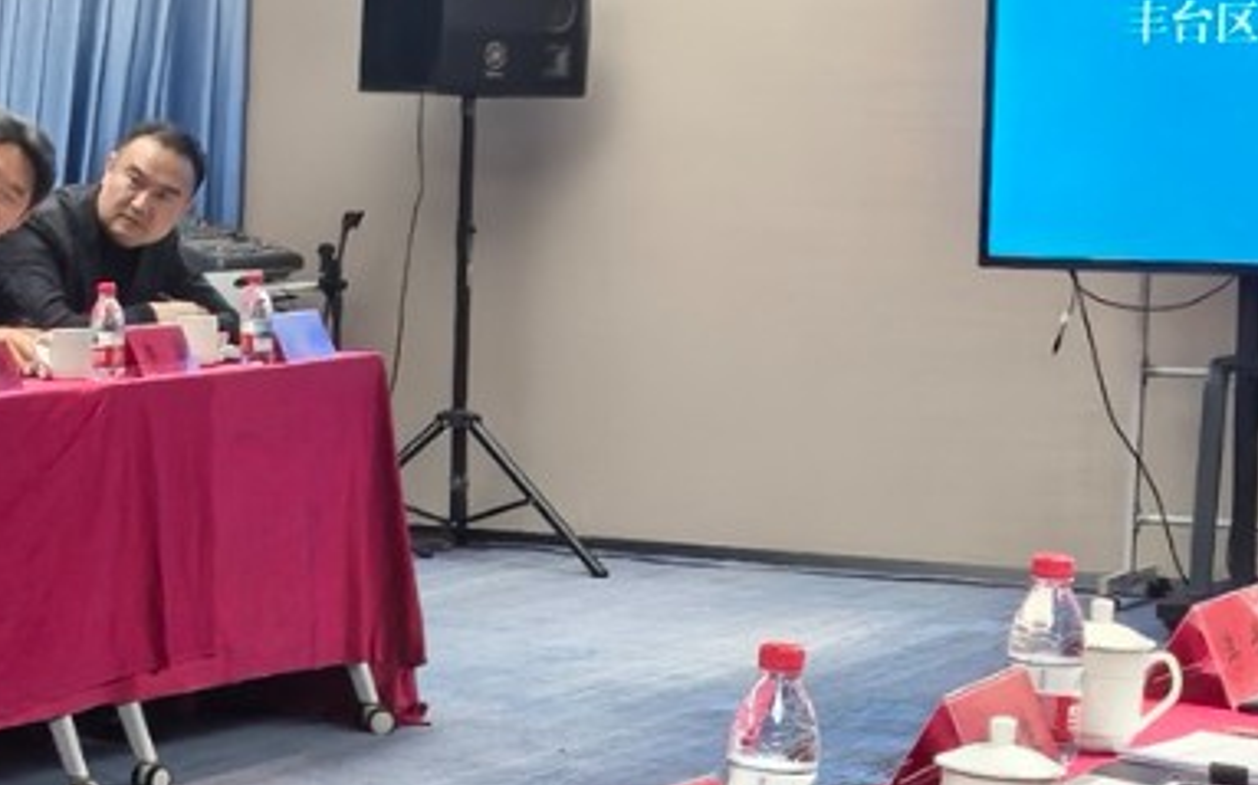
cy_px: 496
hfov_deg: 15.2
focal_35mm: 133
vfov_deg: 9.8
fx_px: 4558
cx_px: -210
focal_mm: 5.75
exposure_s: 1/100
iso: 250
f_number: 4
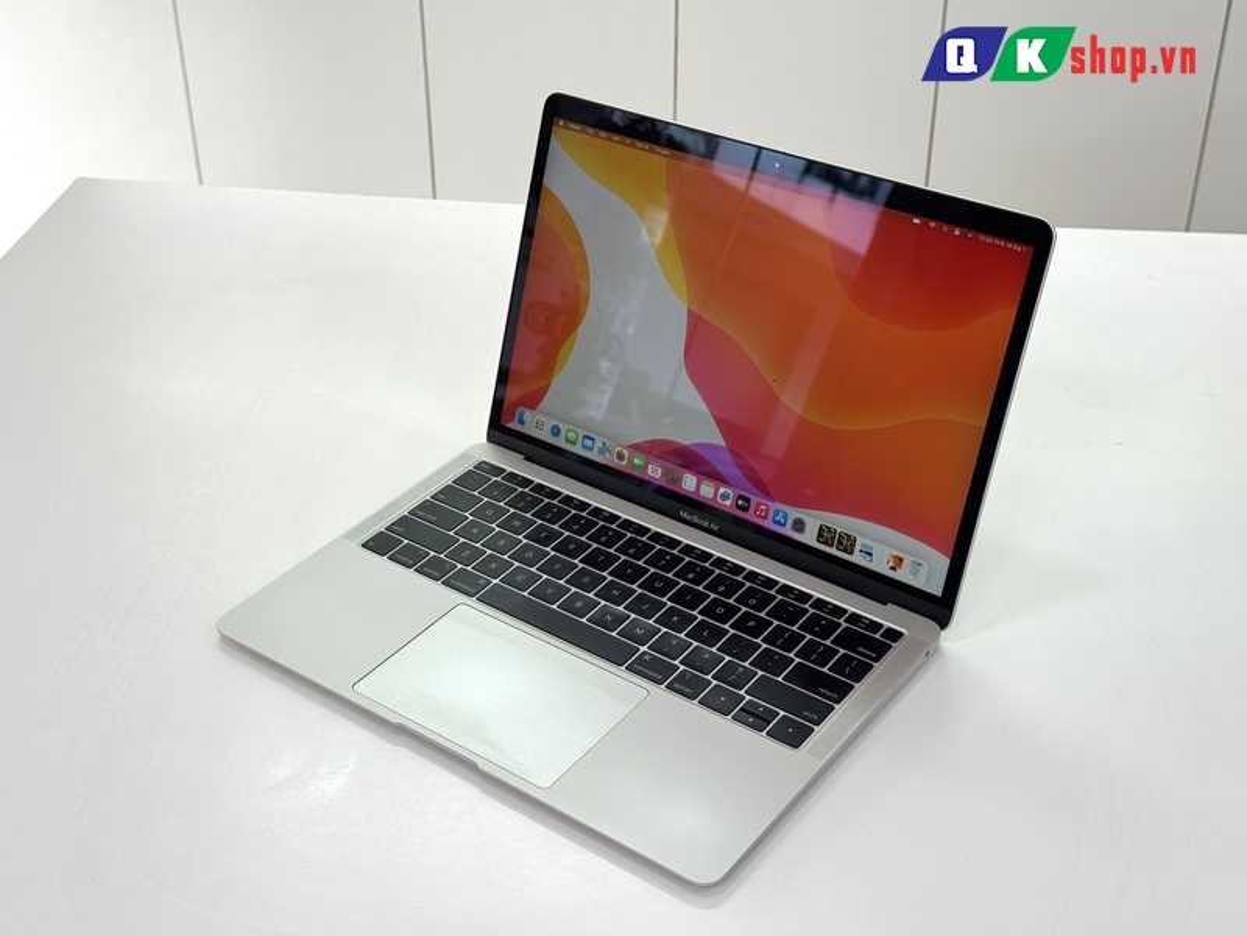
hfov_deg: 39.7
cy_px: 468
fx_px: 1729
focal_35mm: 48
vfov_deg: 30.3
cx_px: 624
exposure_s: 1/163
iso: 50
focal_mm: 6.76
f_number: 1.78
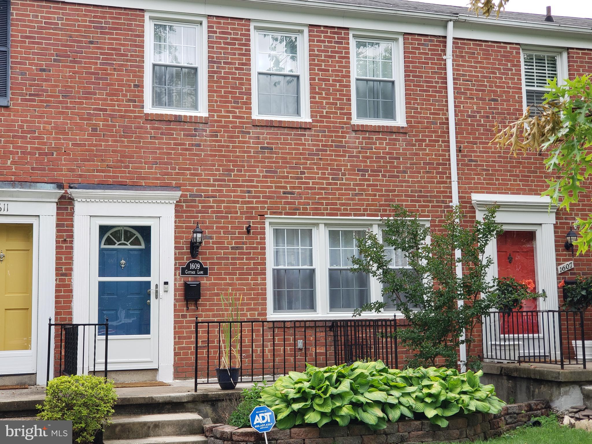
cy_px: 222
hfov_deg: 36.8
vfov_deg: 28.0
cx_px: 296
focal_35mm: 52
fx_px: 889
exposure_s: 1/57
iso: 32
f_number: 2.4
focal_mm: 6
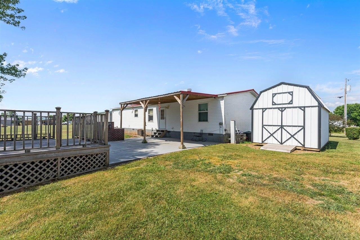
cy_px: 120
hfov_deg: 95.3
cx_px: 180
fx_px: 164
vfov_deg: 72.4
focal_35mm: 16
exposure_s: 1/640
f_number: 9
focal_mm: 16.4
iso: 100
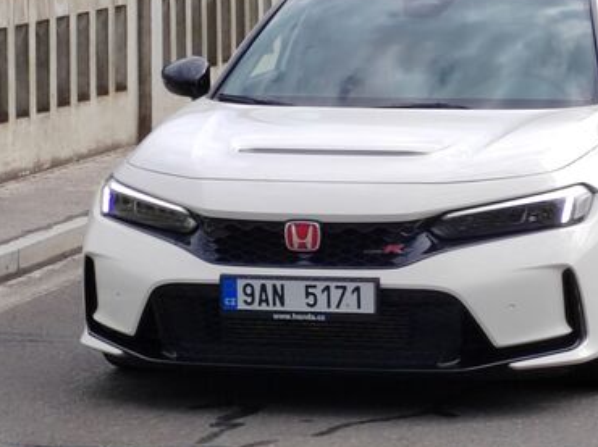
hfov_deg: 10.2
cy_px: 165
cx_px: 435
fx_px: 3332
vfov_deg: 7.7
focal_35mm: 193
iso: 100
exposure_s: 1/1103
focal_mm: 5.52
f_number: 1.9
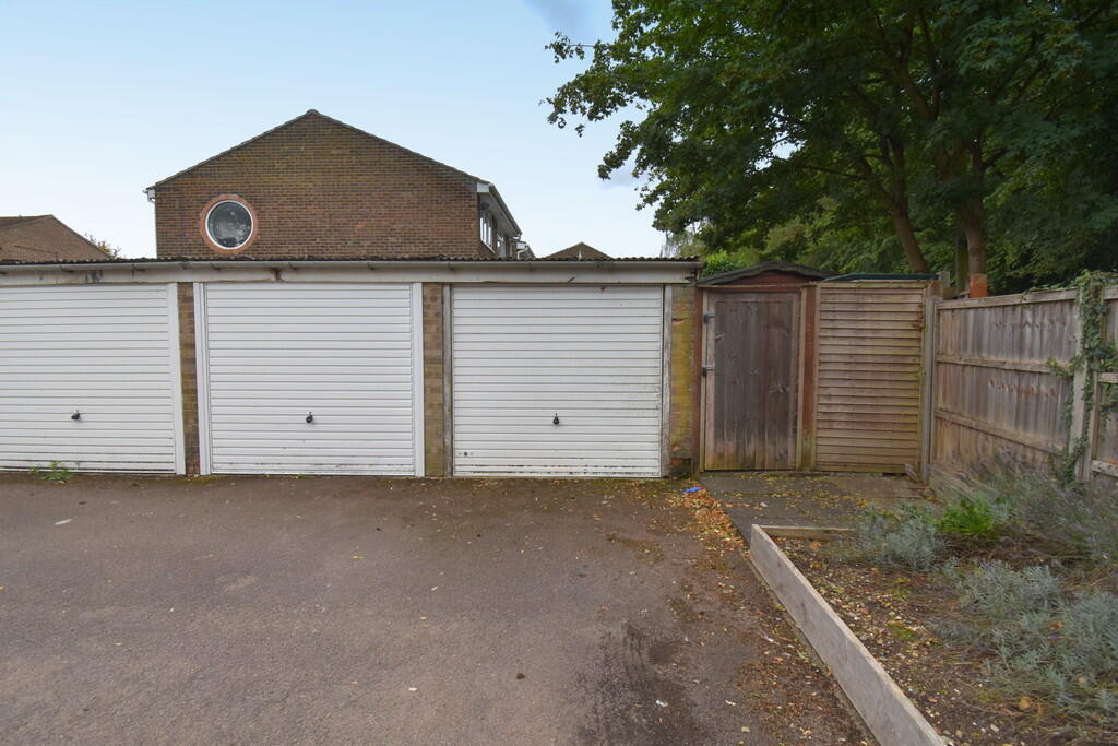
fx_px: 466
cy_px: 373
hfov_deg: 100.4
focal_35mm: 15
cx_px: 559
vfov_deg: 77.3
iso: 160
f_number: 8
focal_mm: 10
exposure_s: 1/250
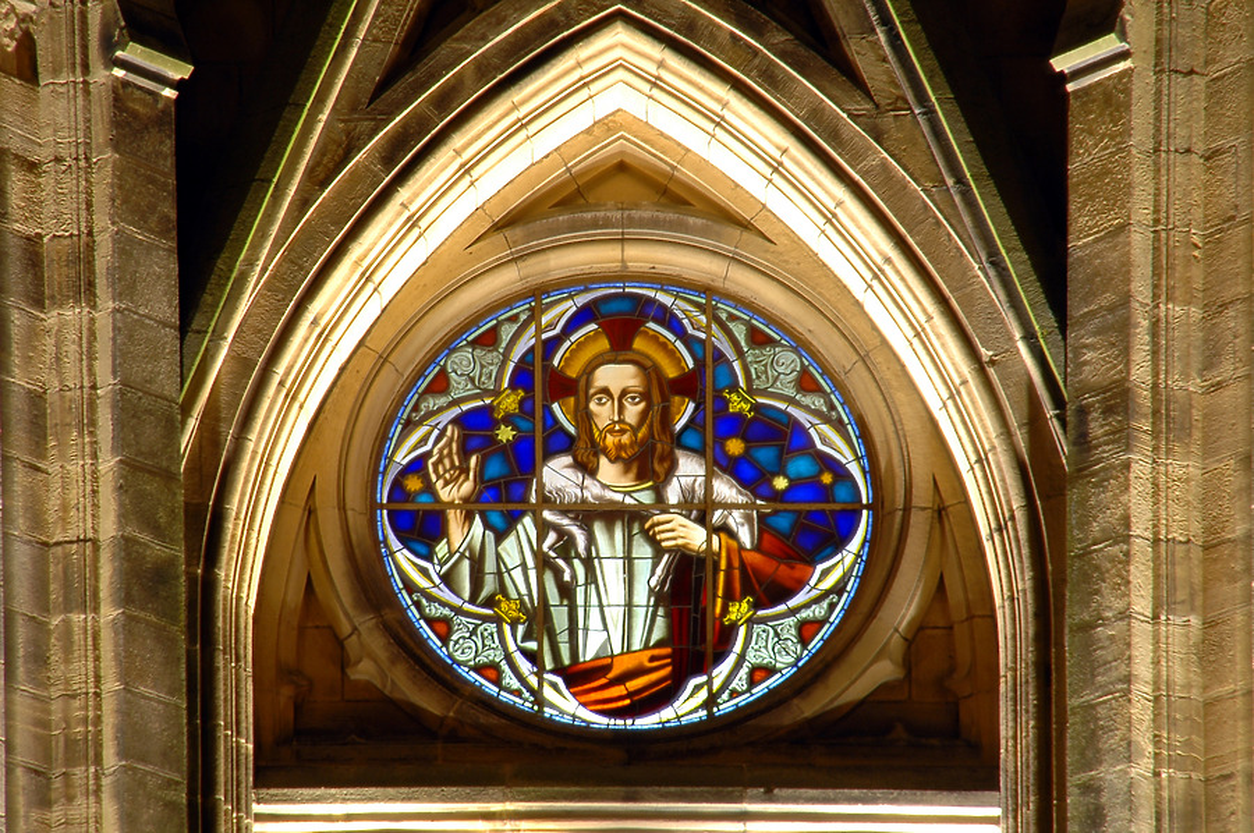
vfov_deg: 4.6
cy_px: 416
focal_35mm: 300
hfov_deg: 6.9
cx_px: 627
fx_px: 10438
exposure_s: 2.5
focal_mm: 200
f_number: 10
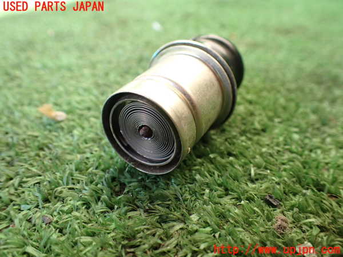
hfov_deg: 60.0
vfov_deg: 46.8
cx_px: 172
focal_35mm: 30
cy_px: 128
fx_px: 297
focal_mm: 5.4
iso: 200
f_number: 2.3
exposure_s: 1/125
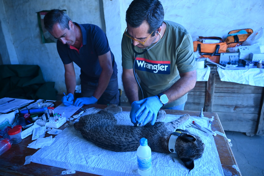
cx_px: 132
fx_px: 176
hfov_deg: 73.7
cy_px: 88
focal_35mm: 24
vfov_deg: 53.2
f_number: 4
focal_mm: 24
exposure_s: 1/320
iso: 1000
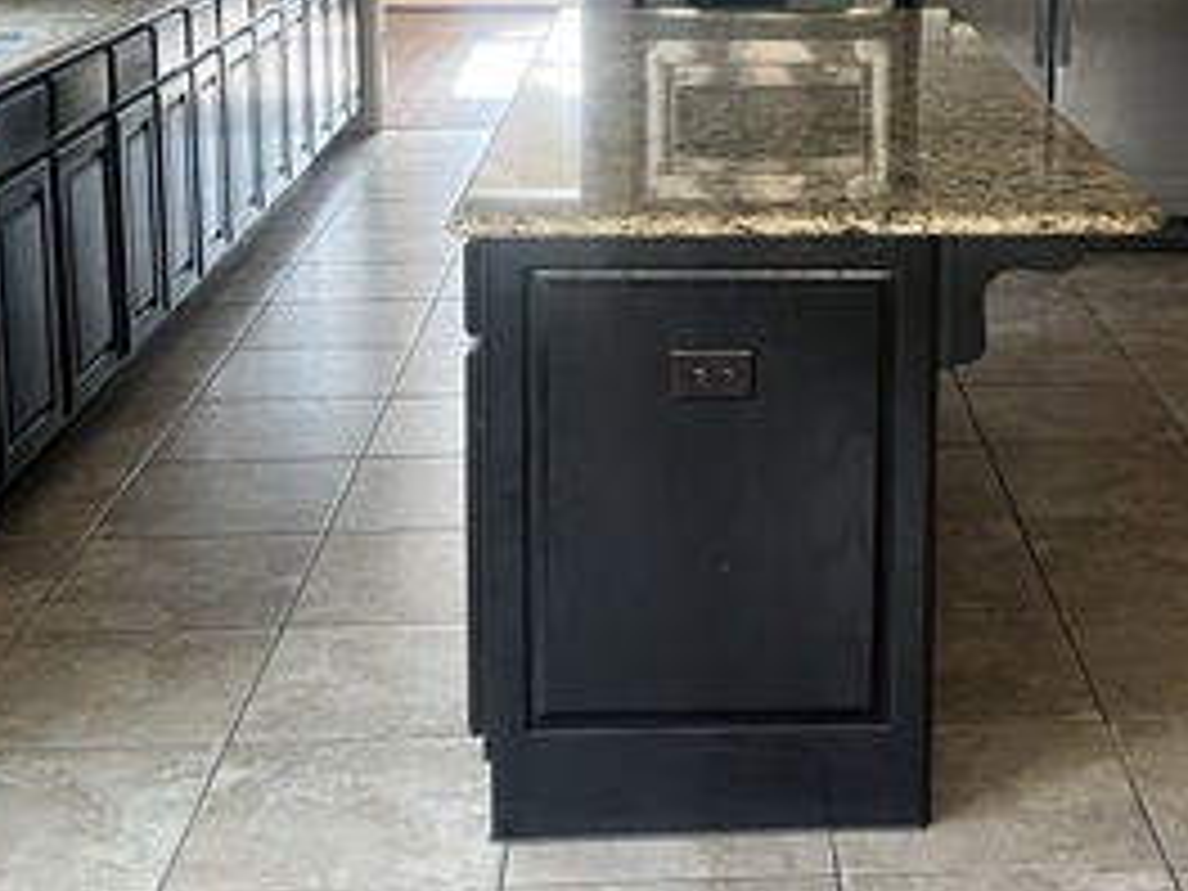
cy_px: 104
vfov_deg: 22.8
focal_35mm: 63
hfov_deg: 30.5
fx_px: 2162
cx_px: 801
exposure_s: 1/66
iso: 125
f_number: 1.5
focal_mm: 5.7
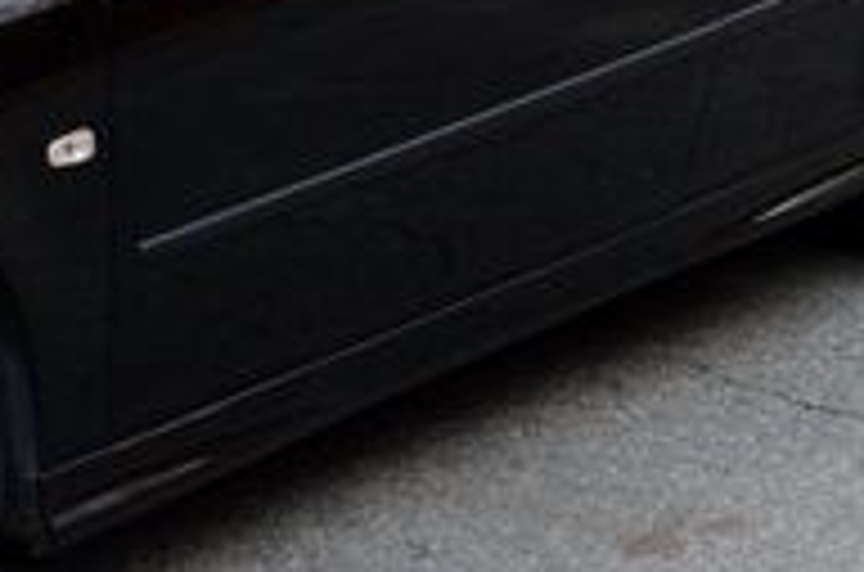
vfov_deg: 10.5
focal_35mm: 130
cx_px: -176
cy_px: 95
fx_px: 3112
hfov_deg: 15.2
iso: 200
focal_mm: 26
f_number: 7.1
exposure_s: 1/200
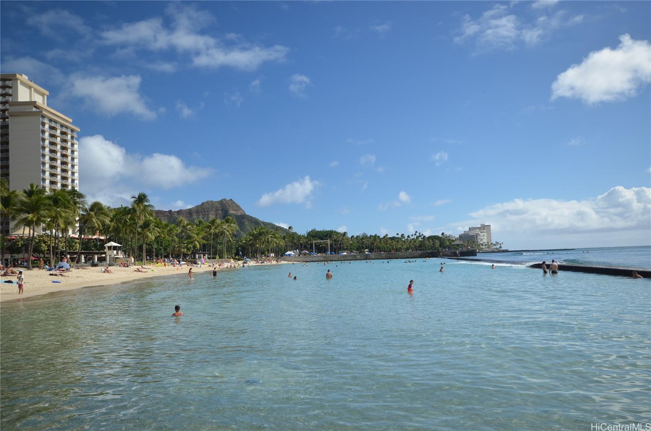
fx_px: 541
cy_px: 216
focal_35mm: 30
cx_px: 326
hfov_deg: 62.0
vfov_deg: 43.4
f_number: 8
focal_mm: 20
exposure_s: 1/250
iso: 180
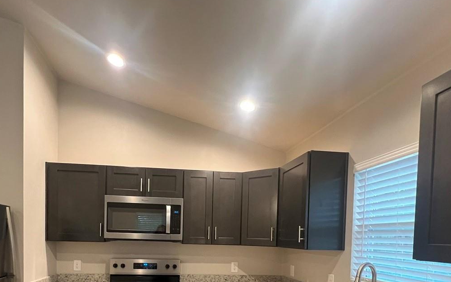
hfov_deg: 79.3
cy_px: 250
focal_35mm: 22
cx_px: 196
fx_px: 270
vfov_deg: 49.5
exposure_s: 1/60
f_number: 1.8
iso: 500
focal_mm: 1.57
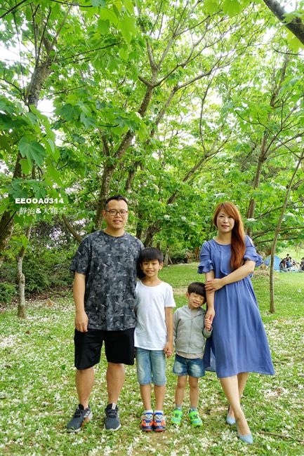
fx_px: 368
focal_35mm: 29
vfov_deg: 63.7
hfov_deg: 44.9
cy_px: 228
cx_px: 152
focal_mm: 10.81
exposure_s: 1/100
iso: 125
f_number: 2.8
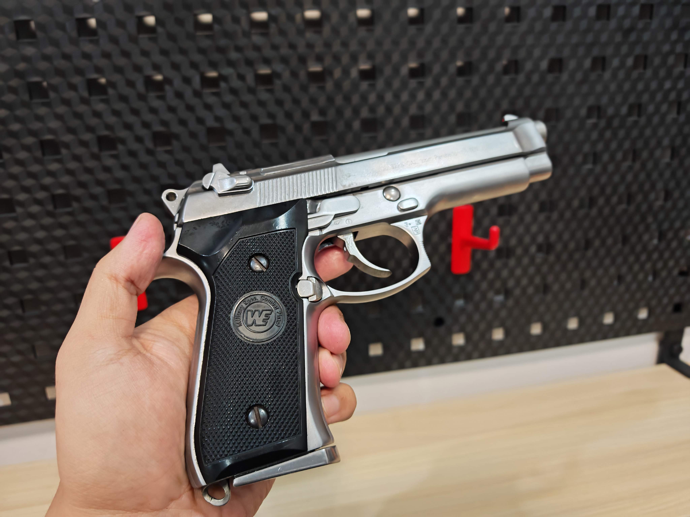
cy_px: 258
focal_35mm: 24
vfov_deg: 56.8
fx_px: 478
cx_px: 345
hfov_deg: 71.6
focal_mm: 6.83
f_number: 2
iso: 320
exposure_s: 1/50
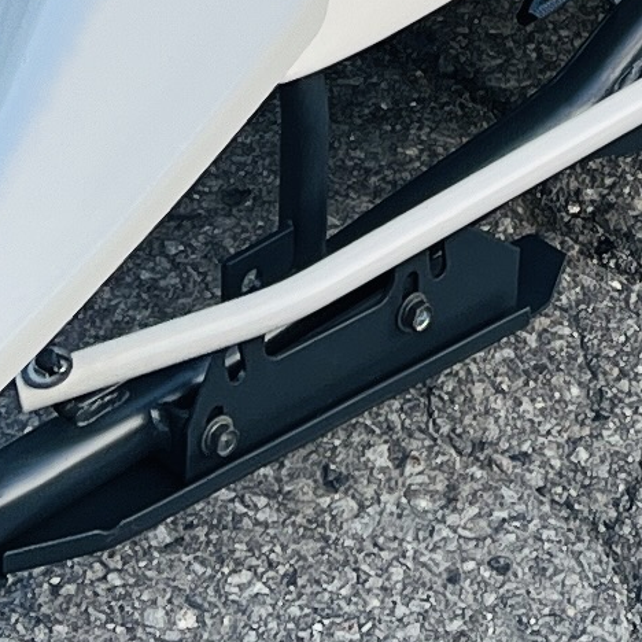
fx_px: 4155
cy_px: -1239
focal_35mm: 198
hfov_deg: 8.7
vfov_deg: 7.8
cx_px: 775
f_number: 1.6
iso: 50
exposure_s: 1/684
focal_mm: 5.1
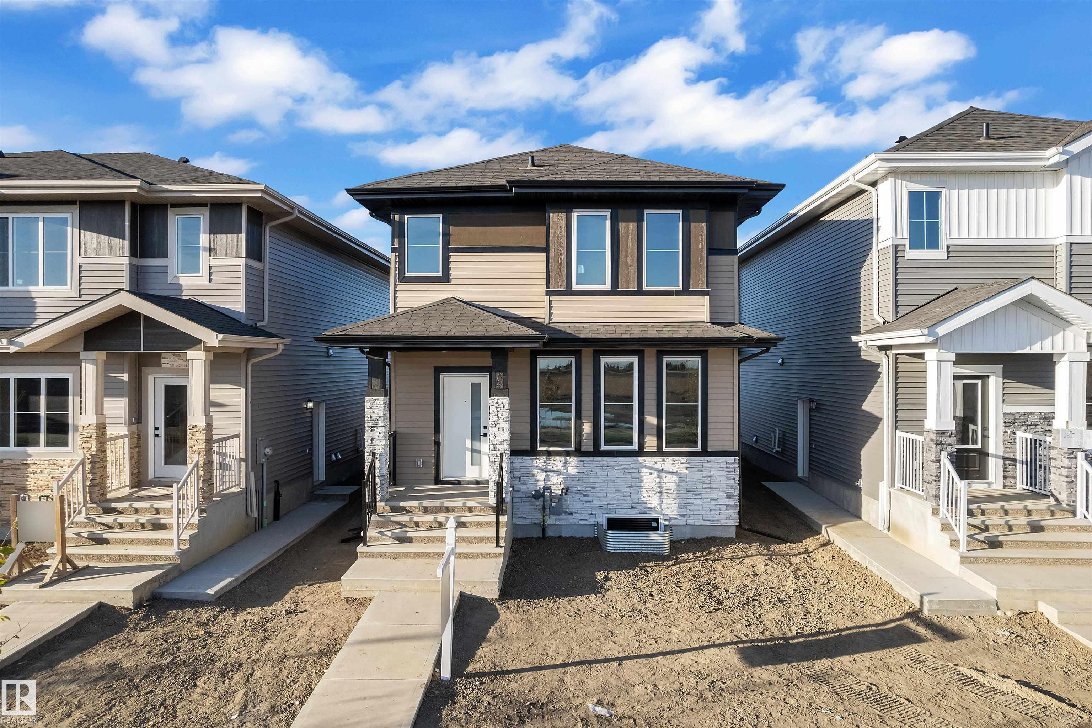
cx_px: 546
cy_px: 364
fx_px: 667
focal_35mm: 22
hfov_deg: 78.6
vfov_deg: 57.2
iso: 200
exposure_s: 1/2000
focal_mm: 8.38
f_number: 2.4
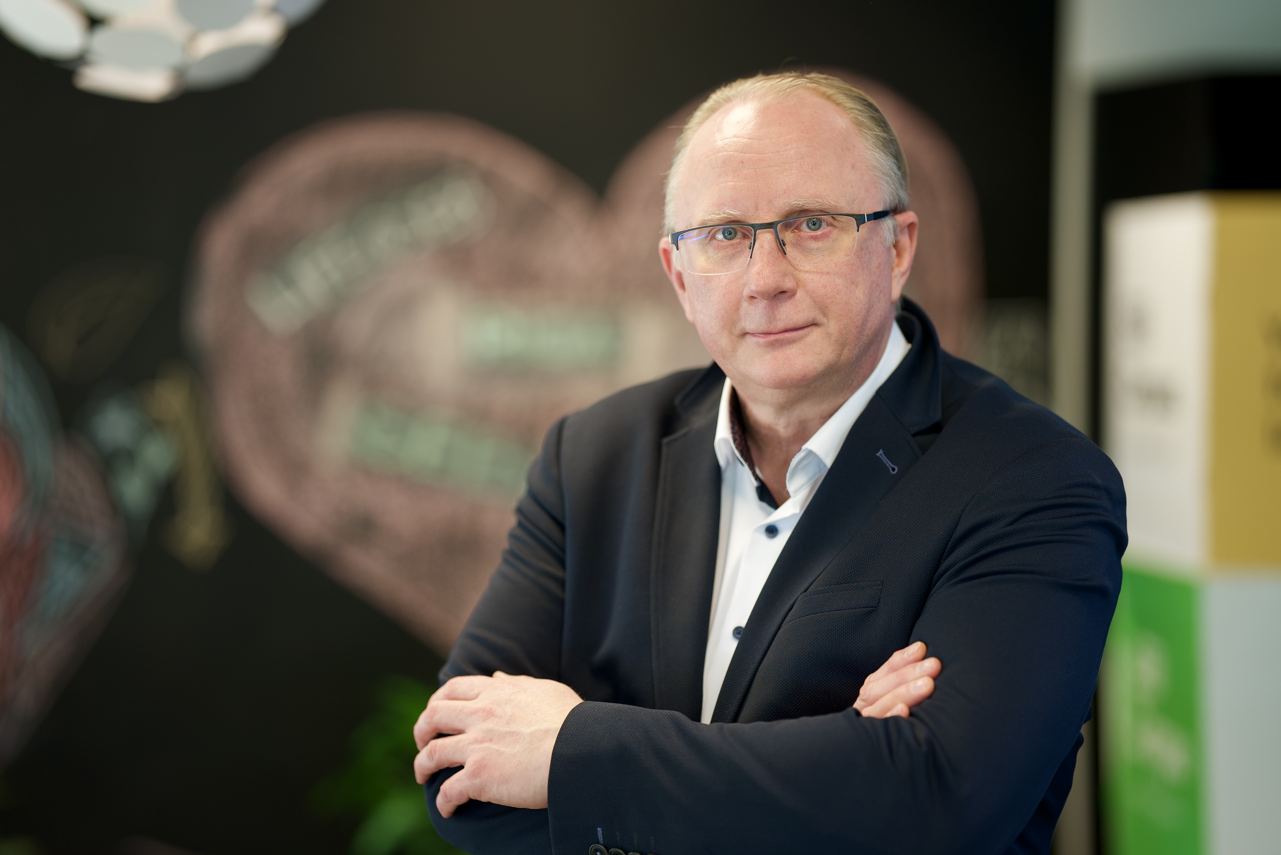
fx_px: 3026
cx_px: 640
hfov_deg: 23.9
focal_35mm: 85
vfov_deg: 16.1
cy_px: 428
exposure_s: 1/100
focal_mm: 85
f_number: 1.6
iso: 160
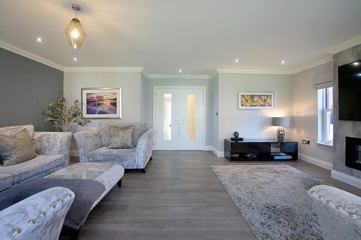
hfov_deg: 100.4
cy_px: 120
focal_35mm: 15
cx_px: 180
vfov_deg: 77.3
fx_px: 150
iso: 1000
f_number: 4
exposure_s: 1/160
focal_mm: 10
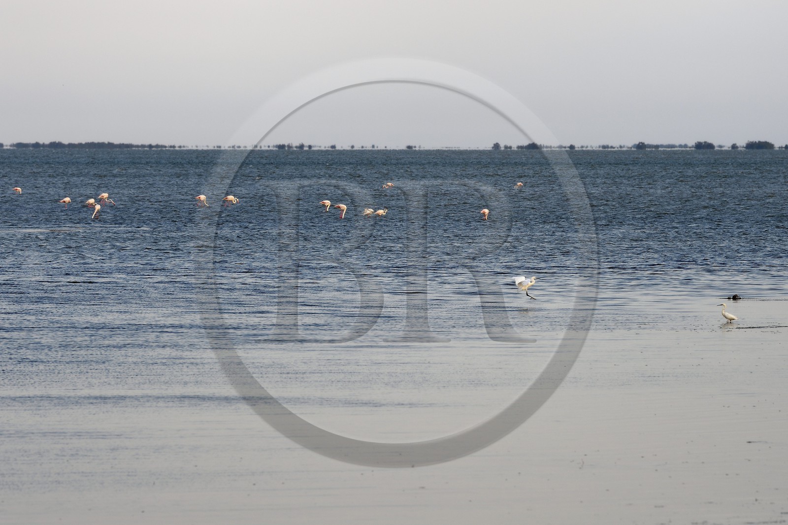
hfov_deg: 10.3
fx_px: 4377
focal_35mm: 200
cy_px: 262
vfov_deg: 6.9
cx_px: 394
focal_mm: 200
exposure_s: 1/400
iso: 200
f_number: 6.3
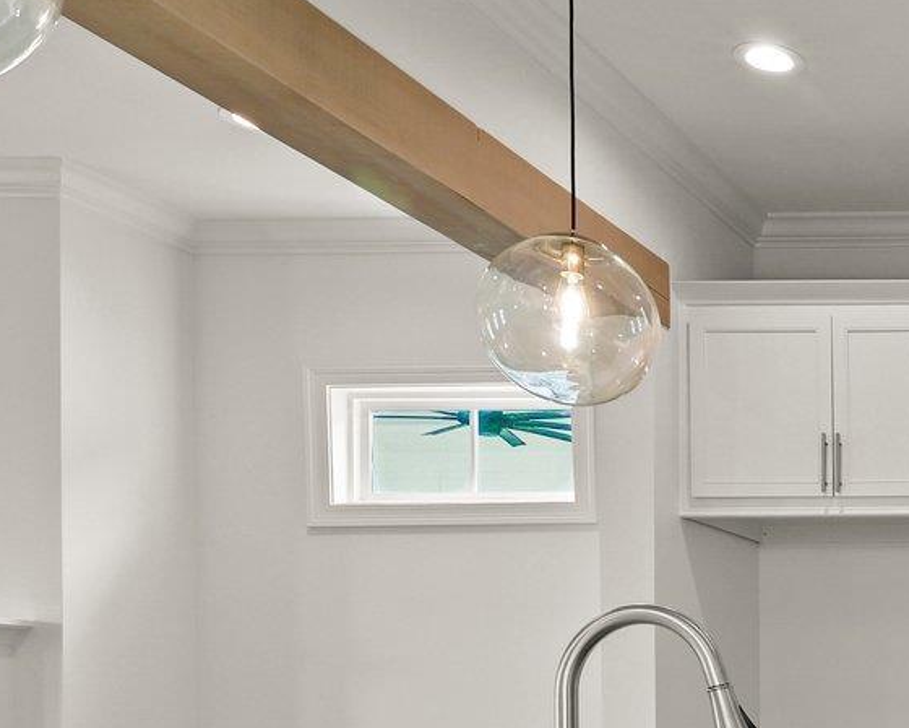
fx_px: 1291
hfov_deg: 27.7
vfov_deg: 29.3
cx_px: 1333
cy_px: 734
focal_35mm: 48
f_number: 10
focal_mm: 14
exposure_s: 1/6
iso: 200
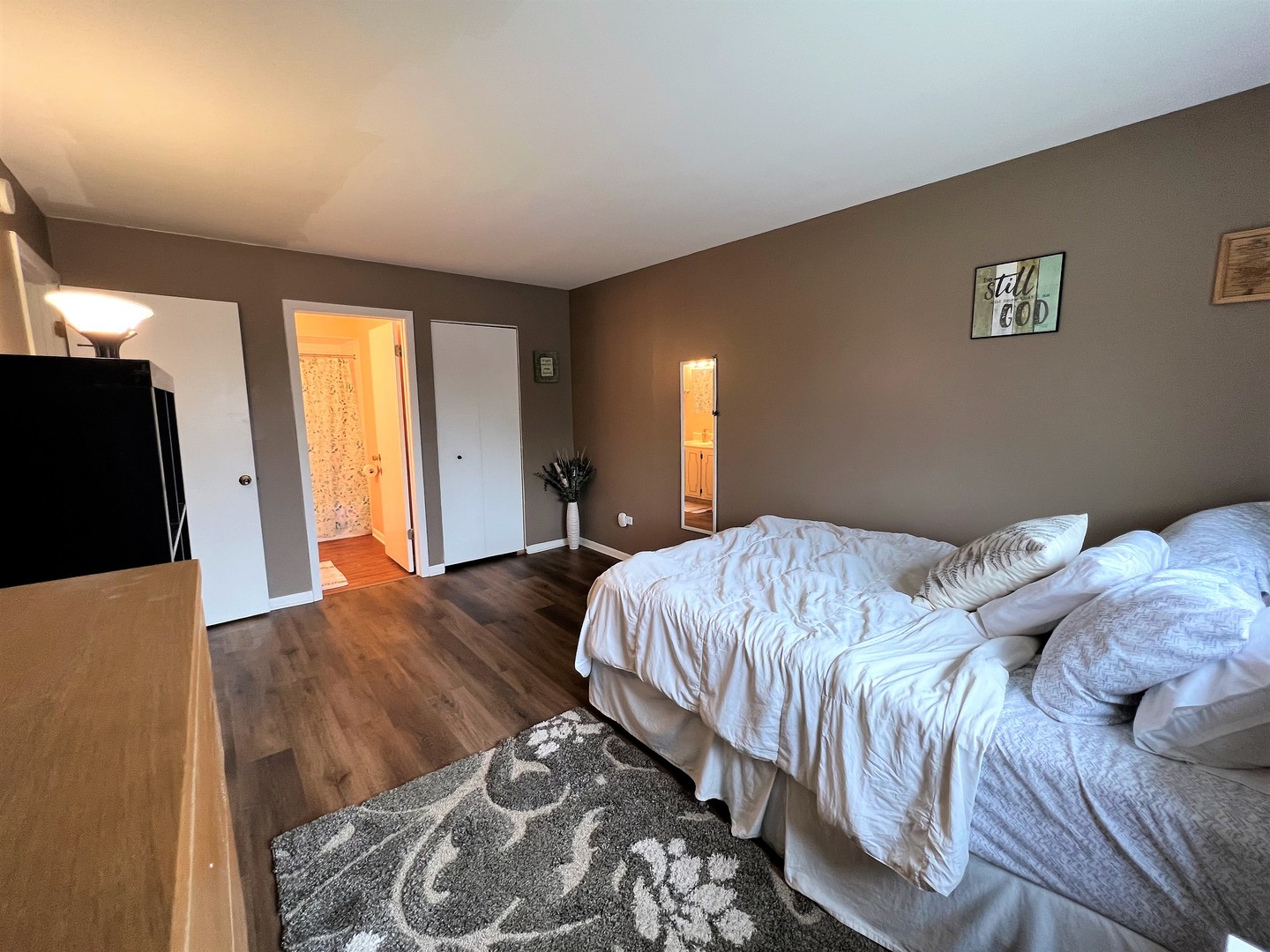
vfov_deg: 89.9
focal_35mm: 13
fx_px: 477
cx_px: 635
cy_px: 476
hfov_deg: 106.2
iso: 160
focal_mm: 1.57
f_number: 1.8
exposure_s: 1/60
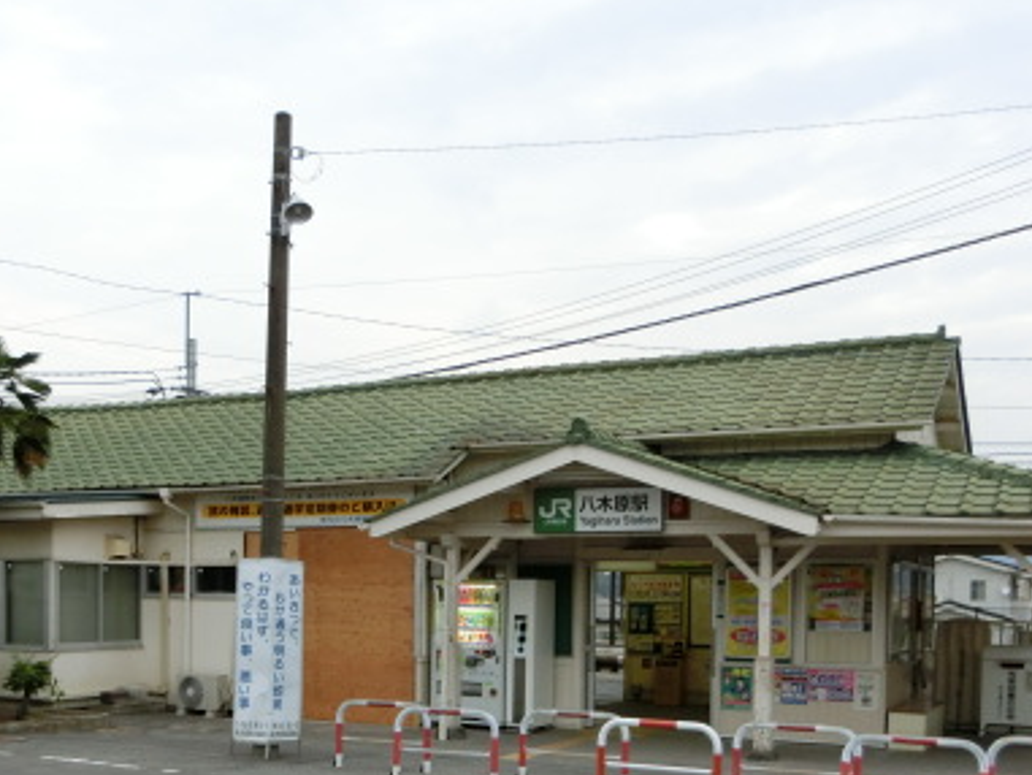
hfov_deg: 44.5
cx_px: 406
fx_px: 1253
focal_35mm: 42
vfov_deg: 33.2
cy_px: 640
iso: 125
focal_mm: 4.5
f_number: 3.5
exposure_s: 1/125
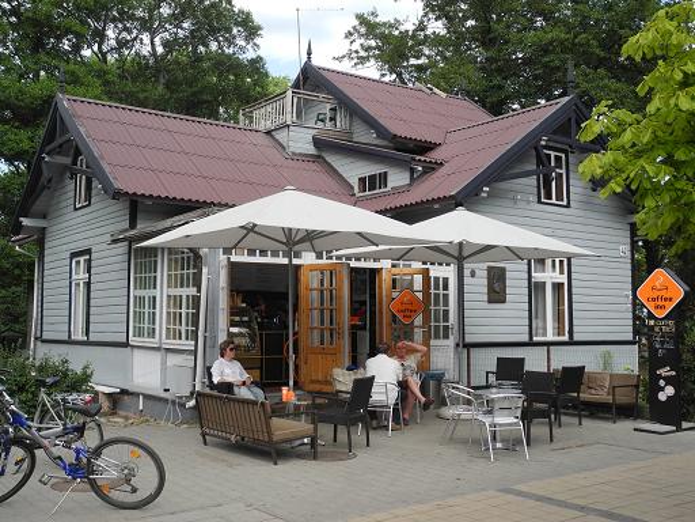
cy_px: 261
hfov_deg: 45.8
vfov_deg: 35.1
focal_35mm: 41
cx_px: 348
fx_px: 823
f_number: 3.2
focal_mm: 8.8
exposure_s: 1/640
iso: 100
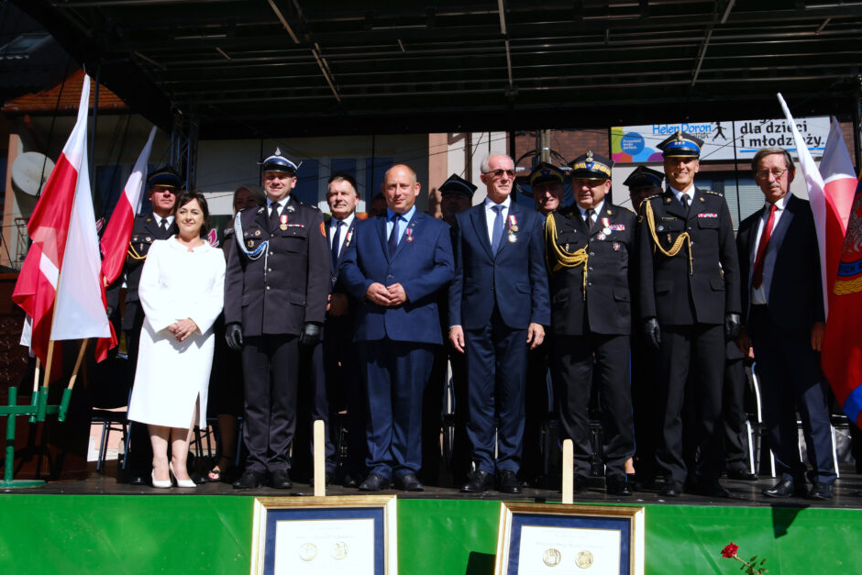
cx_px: 442
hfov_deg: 51.9
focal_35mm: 37
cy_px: 289
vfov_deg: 36.0
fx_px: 886
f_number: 7.1
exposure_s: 1/100
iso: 125
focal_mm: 24.1
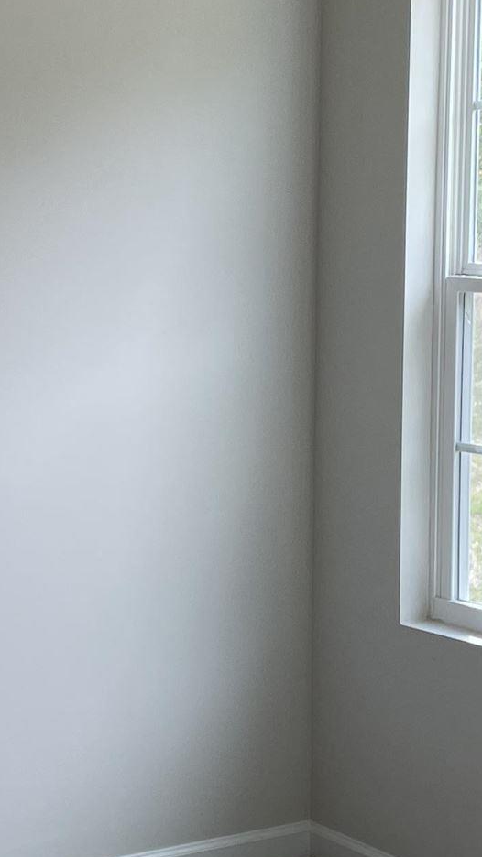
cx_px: -148
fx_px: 2115
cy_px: 444
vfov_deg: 22.9
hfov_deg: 12.6
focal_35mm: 93
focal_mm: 4.2
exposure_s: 1/191
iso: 32
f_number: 1.6
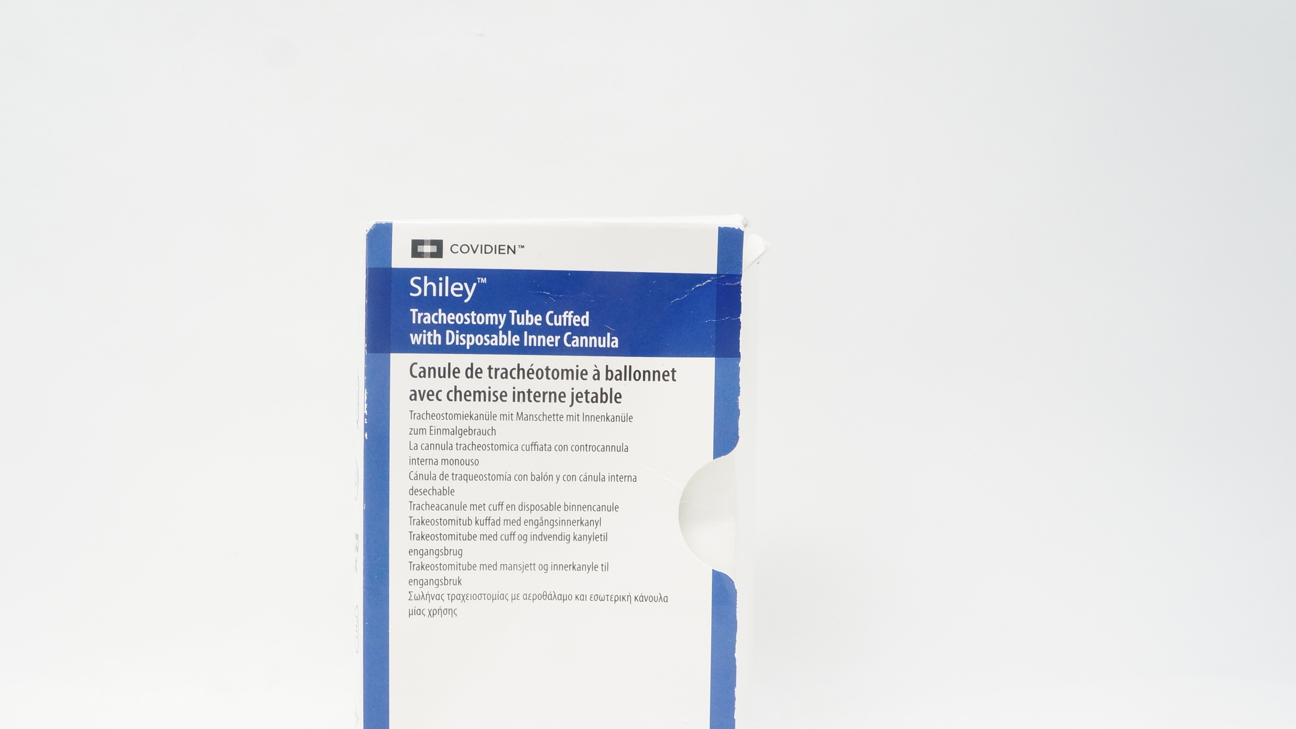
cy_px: 495
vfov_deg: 34.3
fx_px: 1168
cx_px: 566
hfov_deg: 57.8
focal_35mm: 34
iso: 800
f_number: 8
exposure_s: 1/40
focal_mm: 18
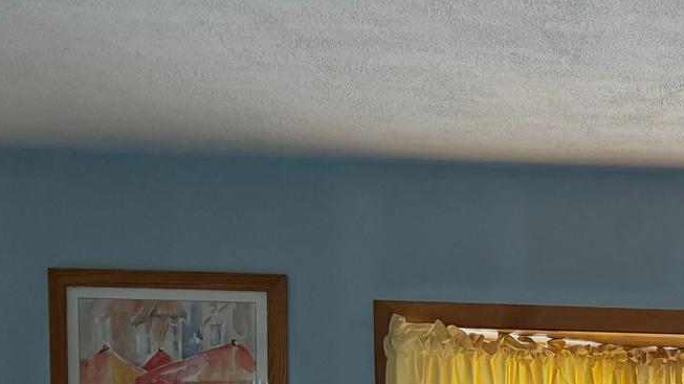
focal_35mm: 82
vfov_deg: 13.8
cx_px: 847
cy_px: 584
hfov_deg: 23.4
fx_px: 1487
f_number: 1.78
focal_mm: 6.76
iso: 200
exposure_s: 1/101
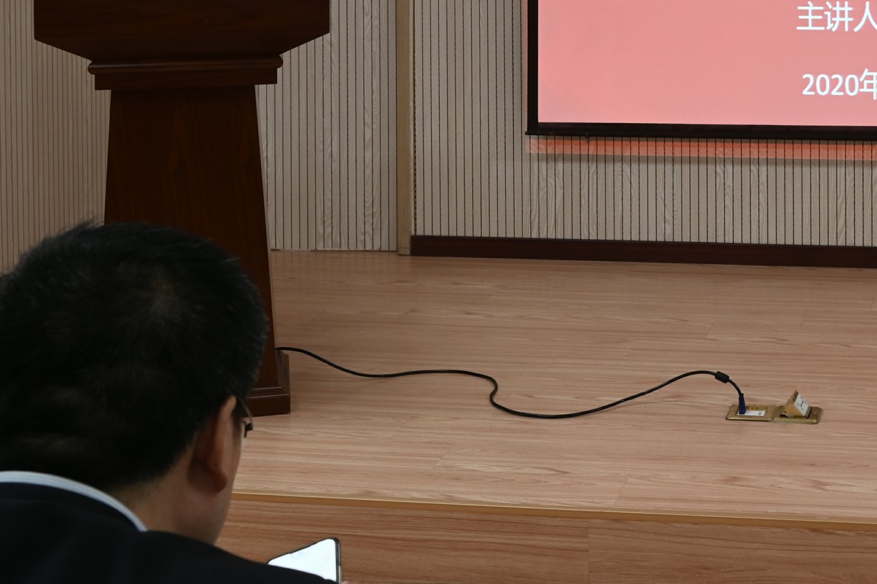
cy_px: -81
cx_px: 736
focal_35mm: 65
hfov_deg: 30.0
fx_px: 1583
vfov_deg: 19.9
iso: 900
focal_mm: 28
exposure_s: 1/30
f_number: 8
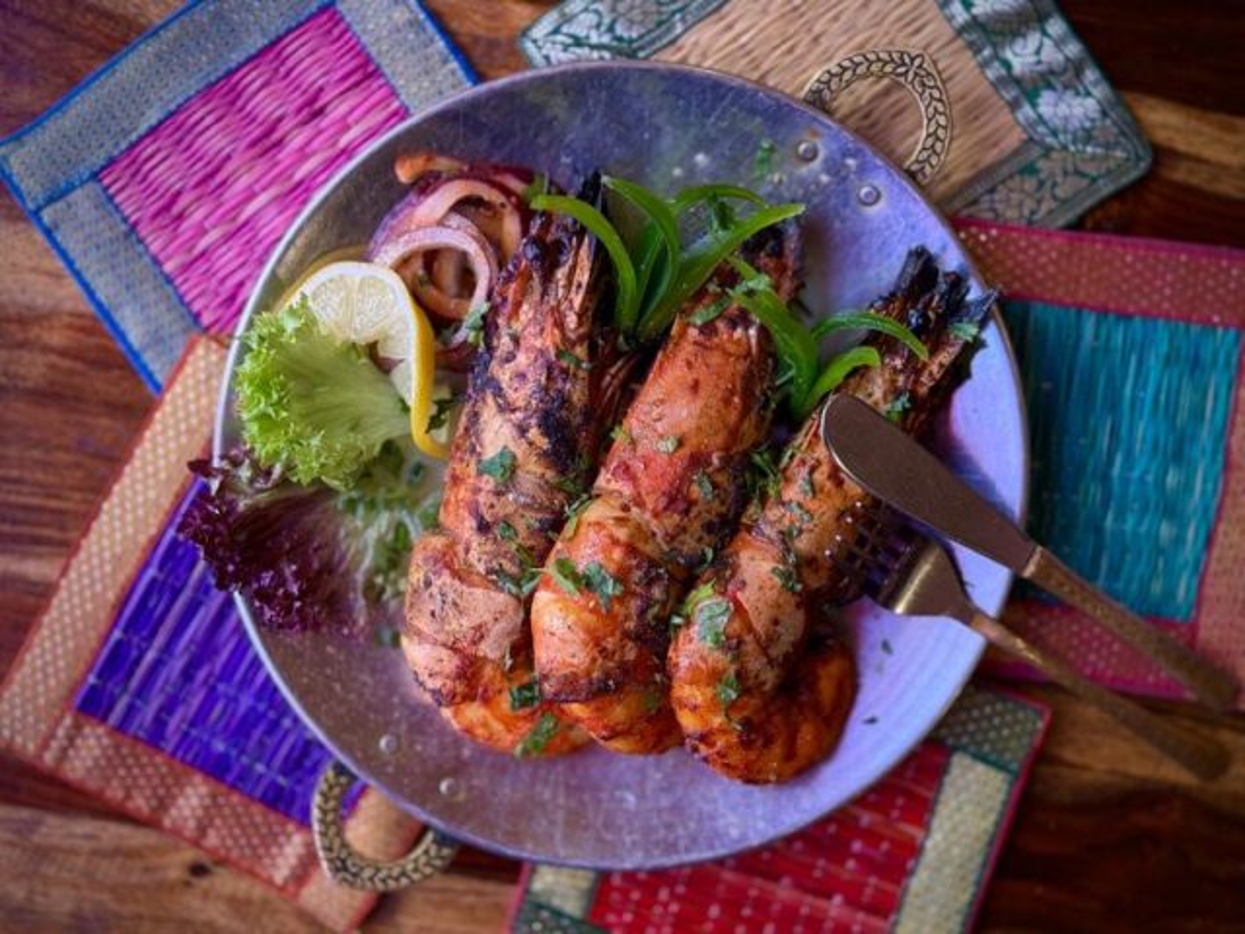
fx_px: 1726
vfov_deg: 30.3
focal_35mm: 48
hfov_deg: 39.7
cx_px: 622
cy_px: 467
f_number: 1.78
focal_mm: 6.76
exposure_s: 1/50
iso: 80
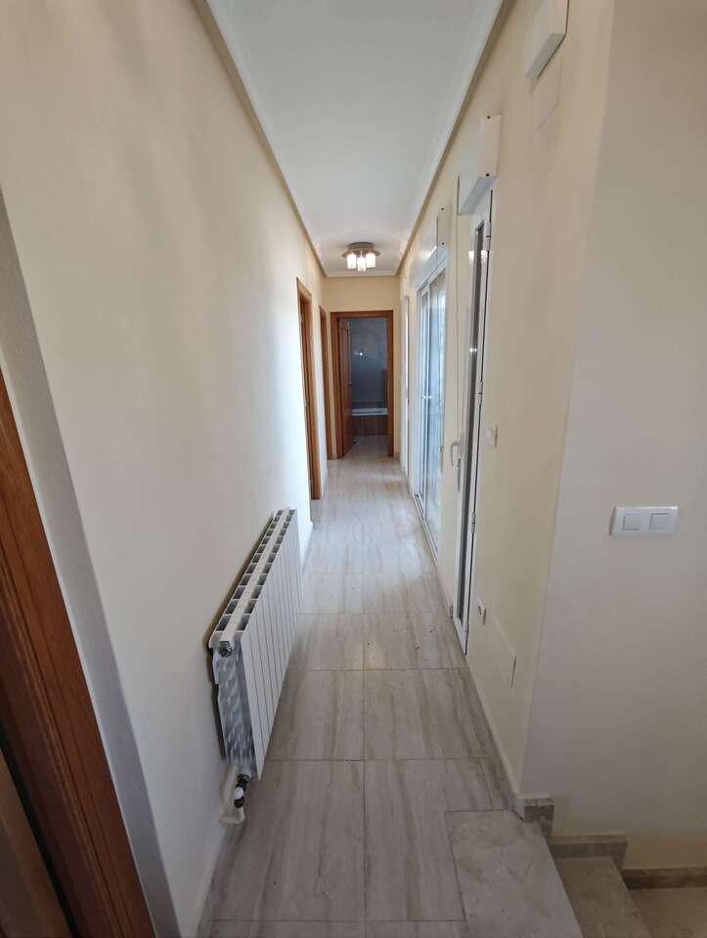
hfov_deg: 85.8
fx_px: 380
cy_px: 469
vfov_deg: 102.0
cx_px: 354
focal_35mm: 14
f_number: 2.2
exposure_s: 1/100
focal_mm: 2.16
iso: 400
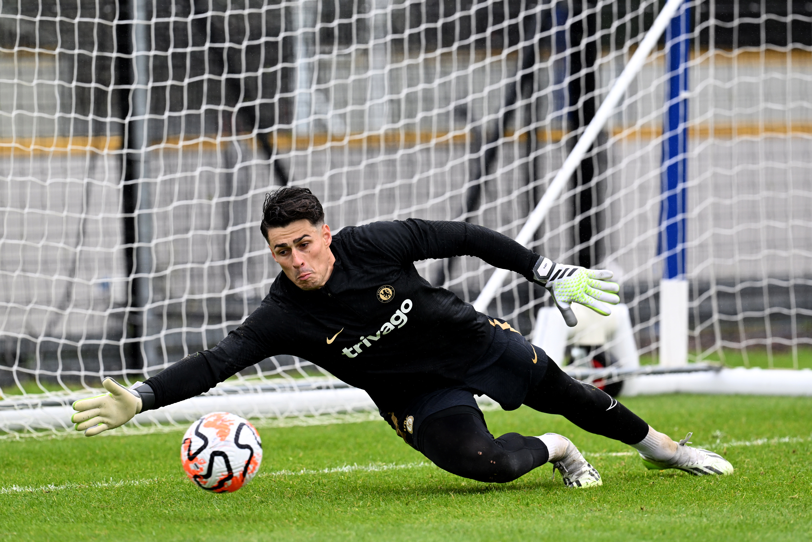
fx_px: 9022
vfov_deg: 3.4
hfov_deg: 5.2
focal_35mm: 400
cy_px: 271
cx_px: 406
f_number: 4
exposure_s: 1/2000
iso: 640
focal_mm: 400
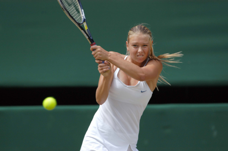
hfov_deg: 2.3
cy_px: 76
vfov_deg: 1.5
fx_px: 5691
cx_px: 114
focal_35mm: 900
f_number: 4.5
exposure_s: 1/1000
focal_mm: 600
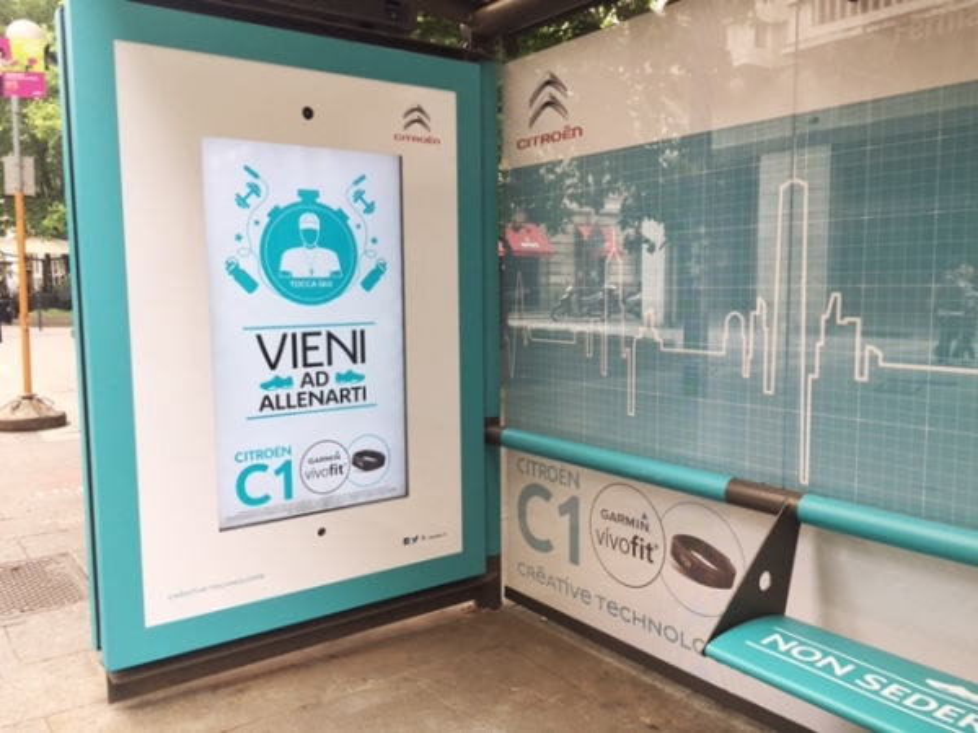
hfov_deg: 61.7
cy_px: 366
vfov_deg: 48.2
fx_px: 819
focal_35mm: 29
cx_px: 489
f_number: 2.2
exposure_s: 1/100
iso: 40
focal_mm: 4.15
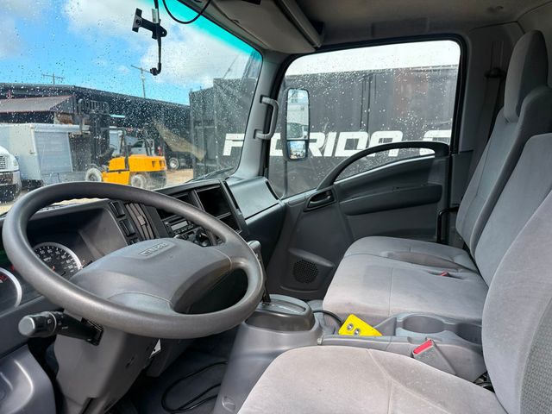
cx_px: 276
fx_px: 383
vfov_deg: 56.8
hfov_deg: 71.6
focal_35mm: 24
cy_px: 207
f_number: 1.78
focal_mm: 6.76
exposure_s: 1/1060
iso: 100
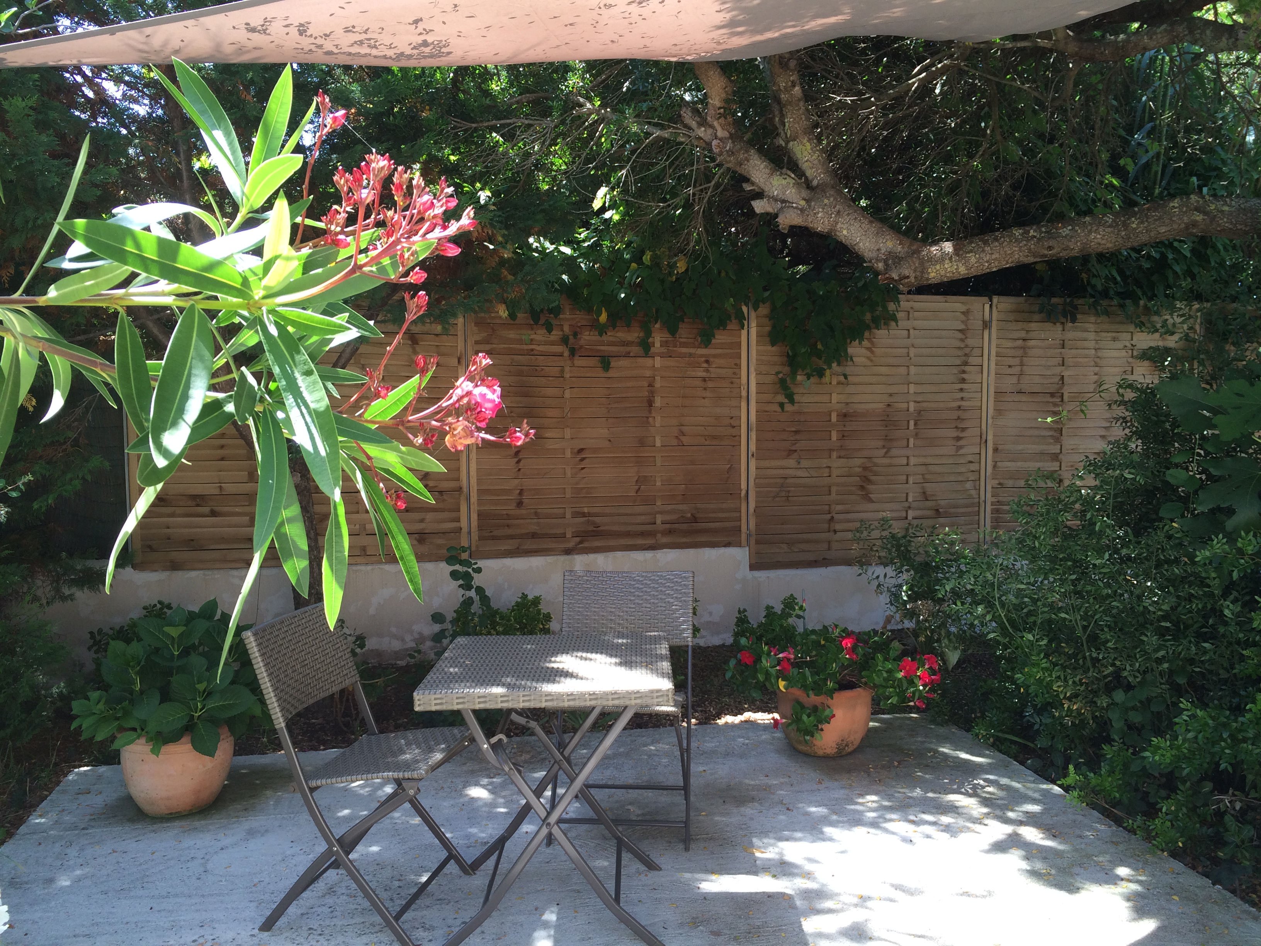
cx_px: 630
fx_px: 1056
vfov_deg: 48.2
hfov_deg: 61.7
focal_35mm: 29
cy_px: 473
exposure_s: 1/146
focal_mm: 4.15
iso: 32
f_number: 2.2
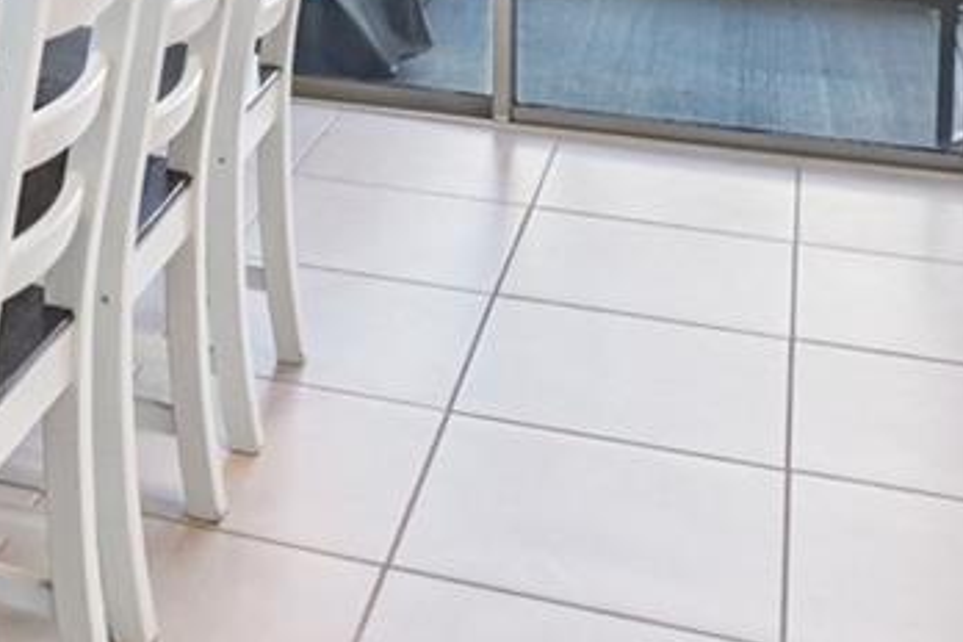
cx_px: -122
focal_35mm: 69
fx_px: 1846
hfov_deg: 26.7
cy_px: -470
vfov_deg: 16.8
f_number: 8
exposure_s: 1/30
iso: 320
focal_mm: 10
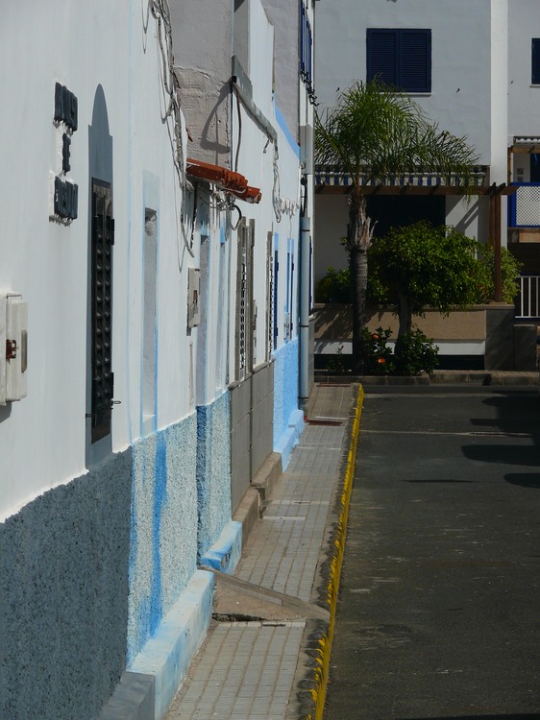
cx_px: 270
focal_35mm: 189
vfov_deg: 10.5
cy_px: 360
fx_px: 3933
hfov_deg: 7.9
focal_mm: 40
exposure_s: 1/500
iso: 100
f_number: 6.3
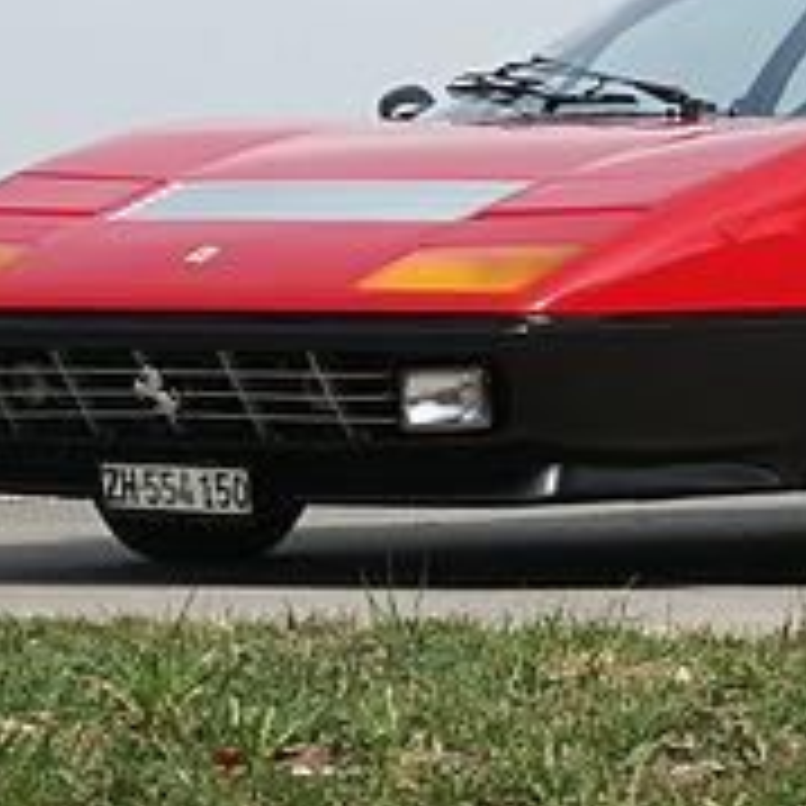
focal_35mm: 277
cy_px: 207
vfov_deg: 6.3
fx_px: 7297
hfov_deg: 6.3
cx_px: 826
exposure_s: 1/350
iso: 100
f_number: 6.7
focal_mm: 25.97
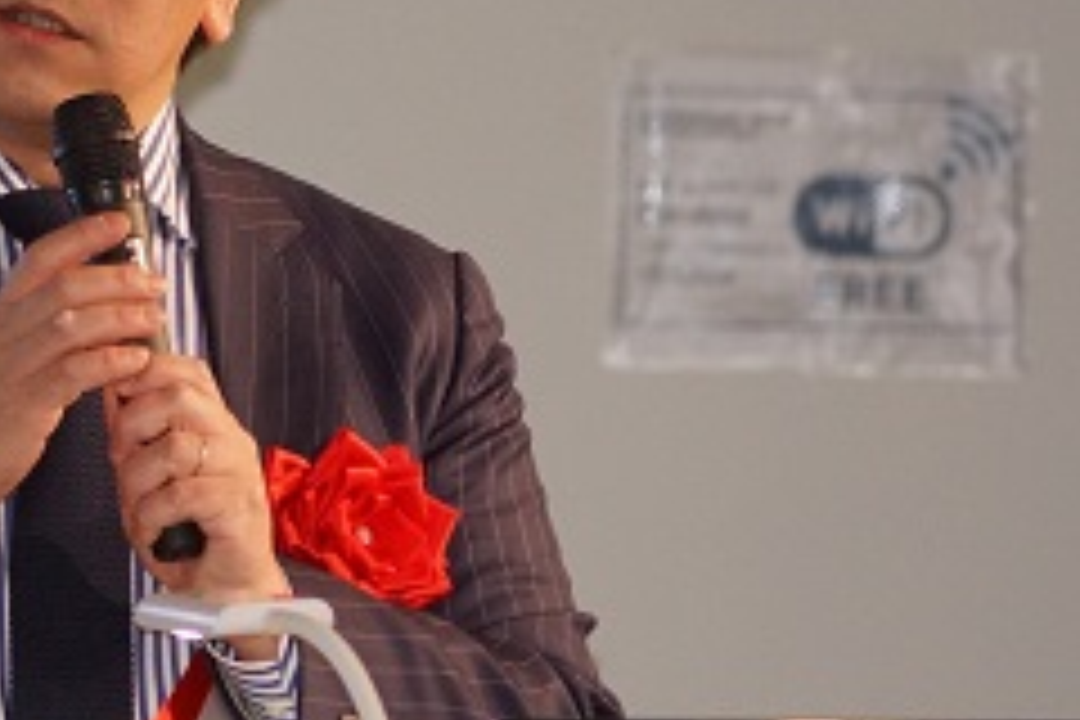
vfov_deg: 2.2
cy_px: 272
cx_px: 32
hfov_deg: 3.2
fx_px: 19049
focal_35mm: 635
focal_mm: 200
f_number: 5.6
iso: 1250
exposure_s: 1/160
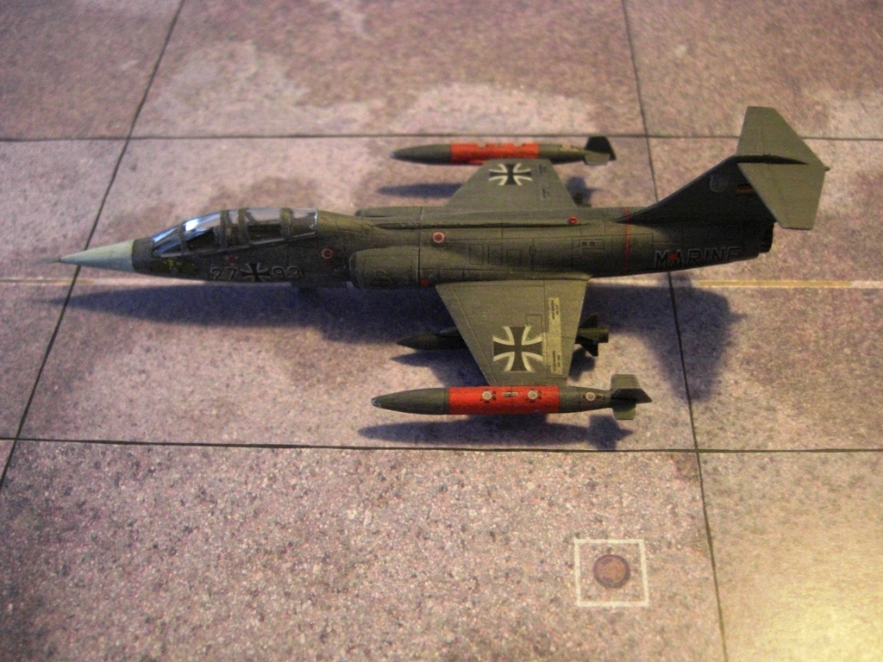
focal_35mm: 38
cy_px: 331
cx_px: 442
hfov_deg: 49.0
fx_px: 969
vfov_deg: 37.7
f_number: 2.8
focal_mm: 7.9
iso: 800
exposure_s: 1/25
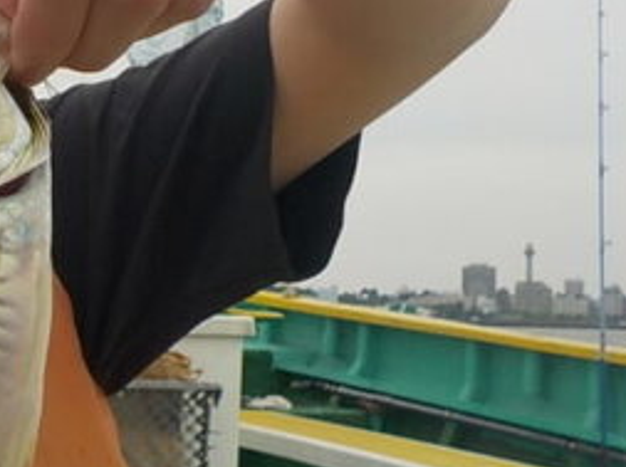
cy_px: 235
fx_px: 1372
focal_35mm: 76
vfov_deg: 19.3
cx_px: -148
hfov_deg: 23.3
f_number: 3.3
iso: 125
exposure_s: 1/1000
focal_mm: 4.1
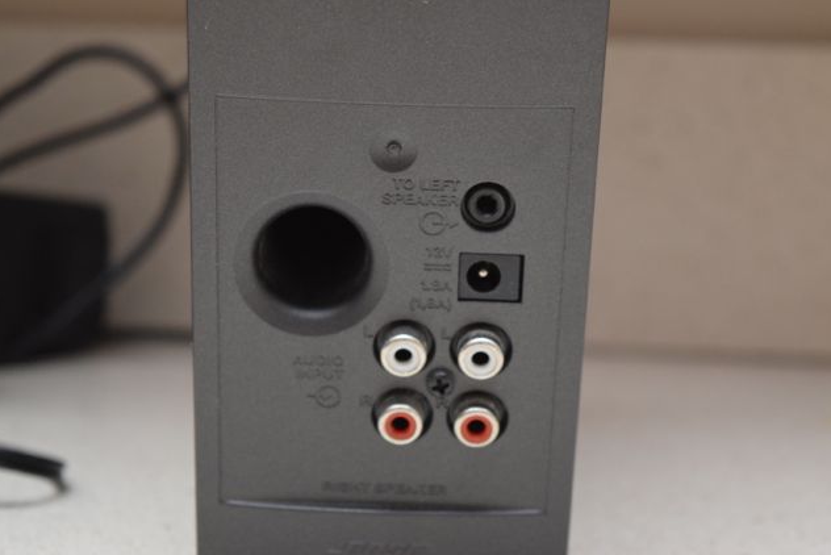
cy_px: 278
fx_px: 1928
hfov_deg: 24.3
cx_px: 416
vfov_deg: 16.4
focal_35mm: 84
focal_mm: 55
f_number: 5.6
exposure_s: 1/125
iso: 1600
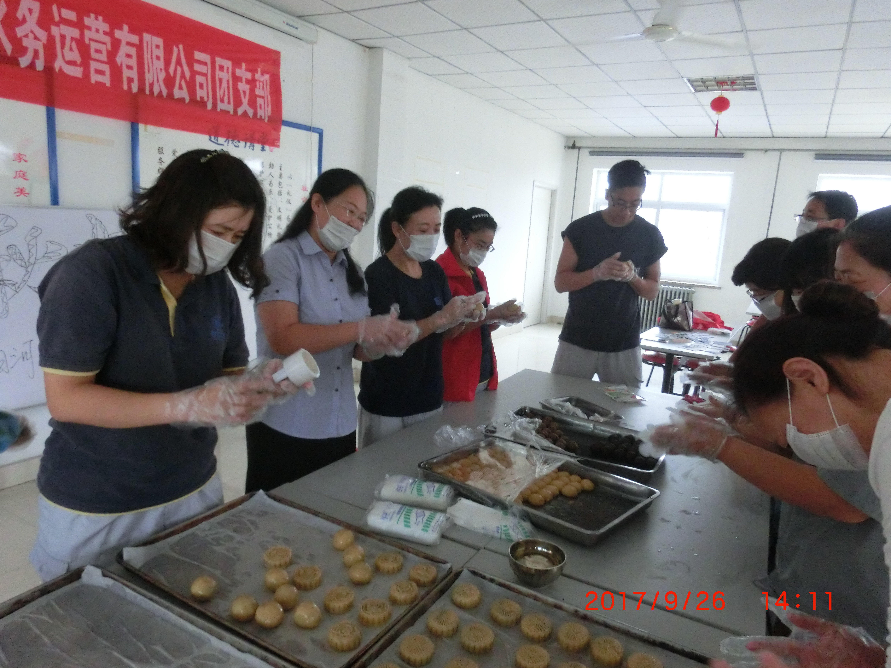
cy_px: 334
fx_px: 618
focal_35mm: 24
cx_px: 446
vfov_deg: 56.8
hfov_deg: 71.6
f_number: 3
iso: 800
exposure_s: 1/60
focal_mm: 4.24
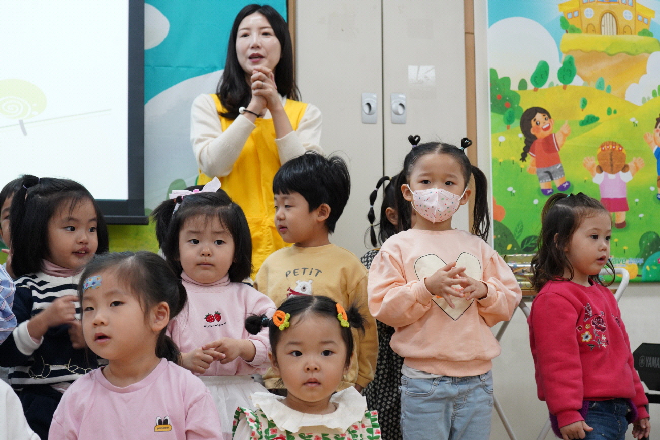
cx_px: 330
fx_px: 1100
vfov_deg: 22.6
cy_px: 220
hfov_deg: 33.4
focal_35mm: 60
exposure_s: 1/125
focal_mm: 60
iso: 2500
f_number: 5.6
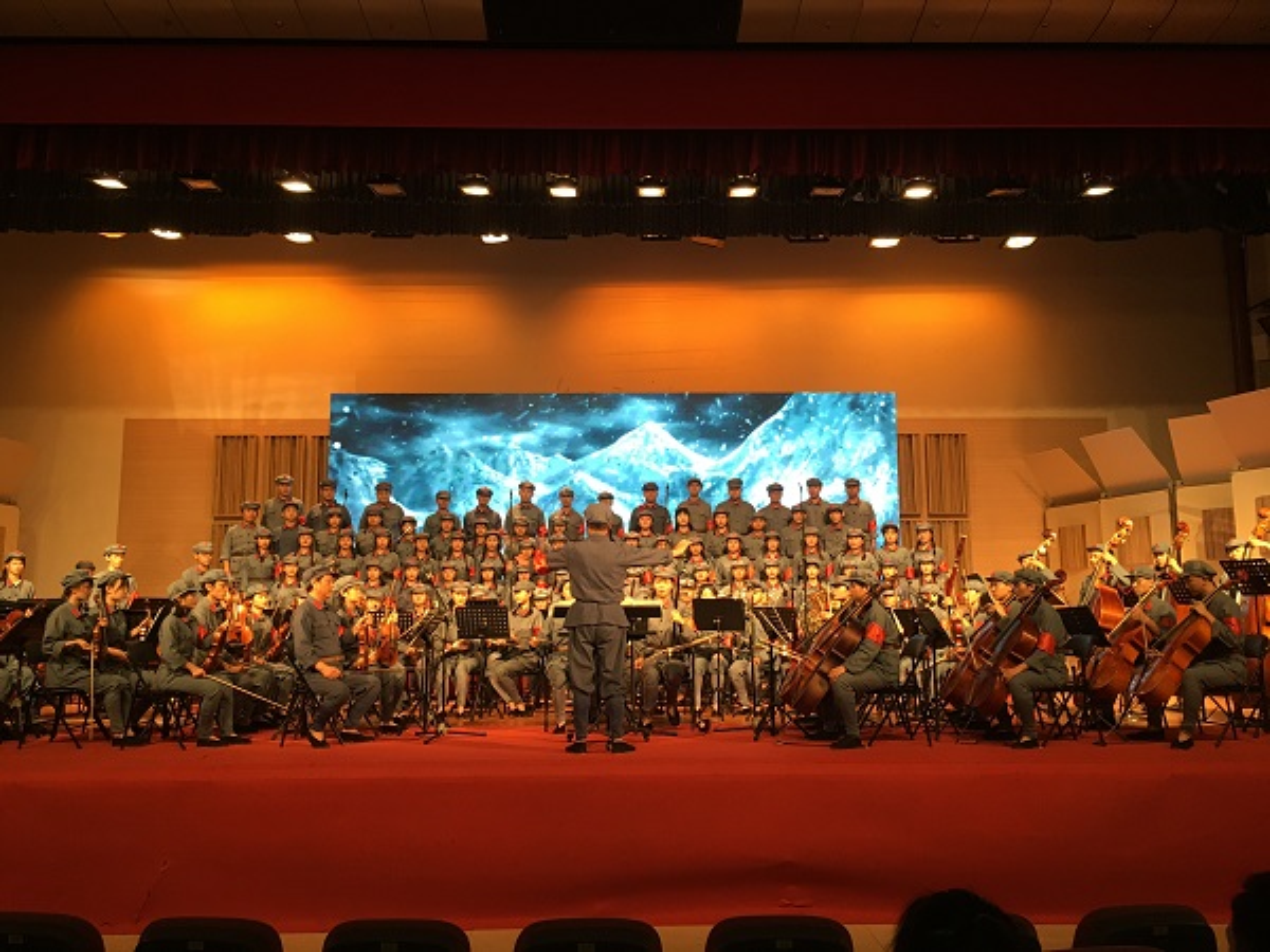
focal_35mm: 29
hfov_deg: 61.7
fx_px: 1064
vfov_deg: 48.2
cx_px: 635
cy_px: 476
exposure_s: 1/17
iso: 50
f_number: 2.2
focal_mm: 4.15
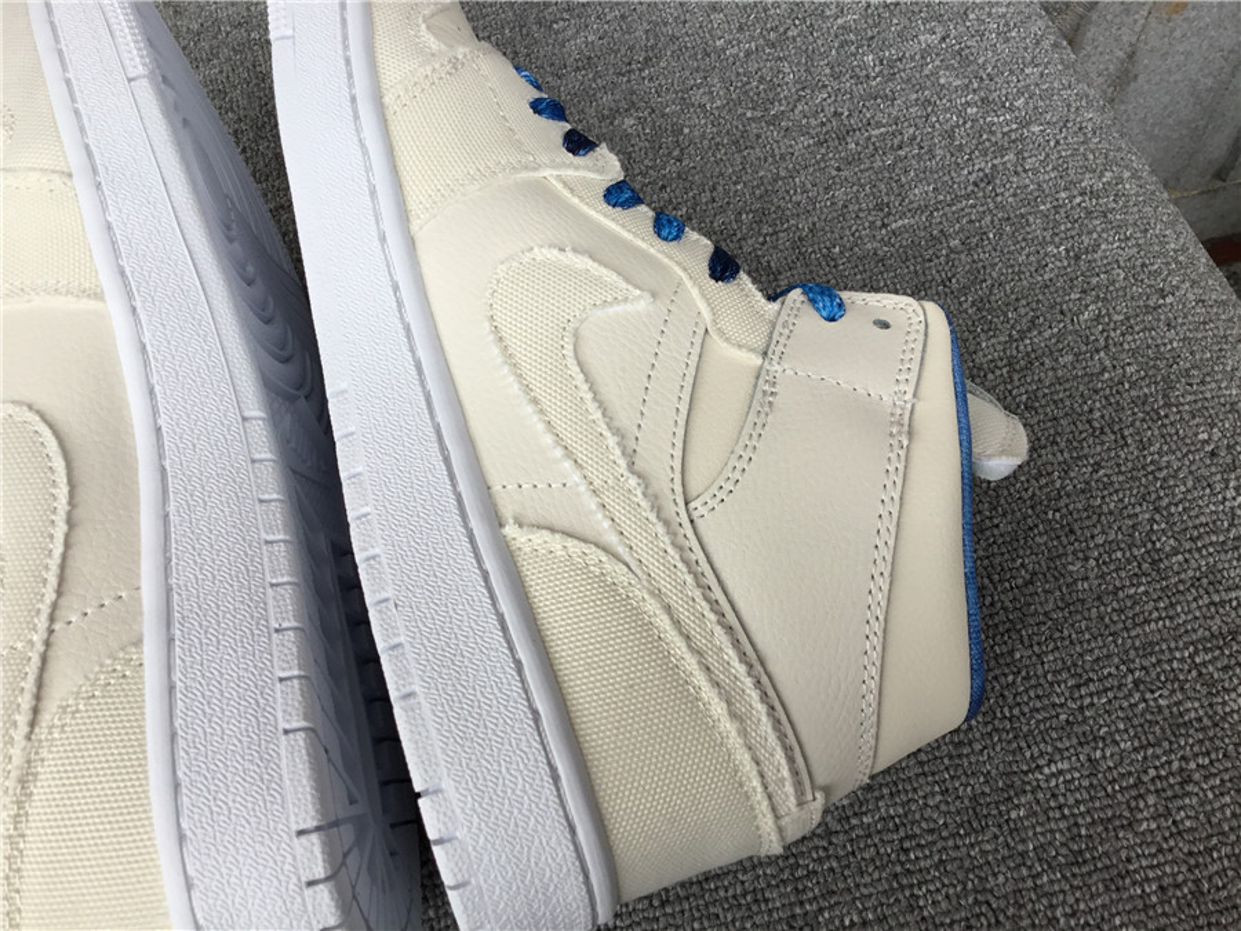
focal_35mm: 31
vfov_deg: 45.4
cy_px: 466
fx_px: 1111
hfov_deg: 58.4
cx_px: 620
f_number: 2.4
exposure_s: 1/183
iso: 25
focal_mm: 3.3
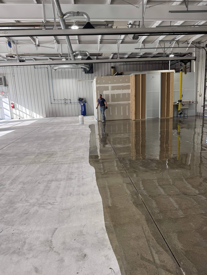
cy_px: 138
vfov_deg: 71.6
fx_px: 191
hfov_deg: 56.8
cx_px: 104
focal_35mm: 24
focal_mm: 6.76
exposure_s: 1/141
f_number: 1.78
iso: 64
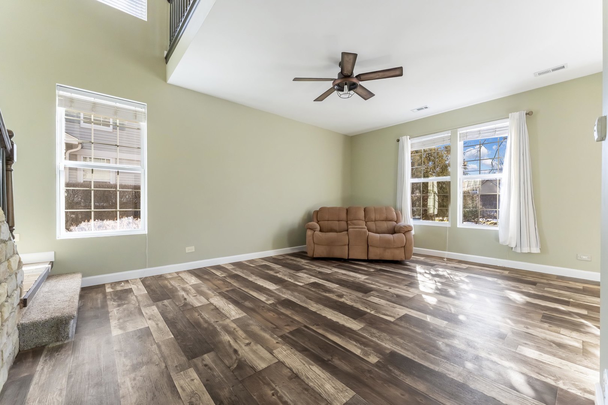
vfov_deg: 81.2
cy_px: 202
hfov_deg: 104.3
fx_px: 236
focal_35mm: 14
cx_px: 304
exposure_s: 1/640
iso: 640
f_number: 7.1
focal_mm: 14
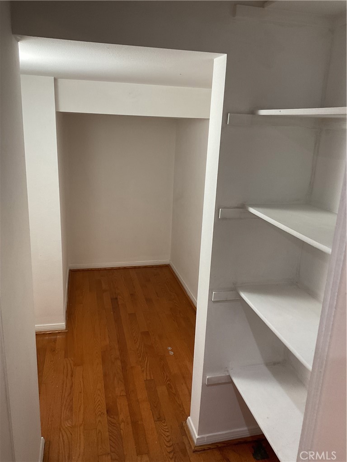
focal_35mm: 29
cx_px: 174
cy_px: 231
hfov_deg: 48.2
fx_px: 388
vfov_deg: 61.7
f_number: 1.8
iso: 80
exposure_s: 1/60
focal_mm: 3
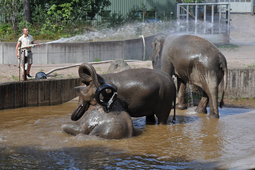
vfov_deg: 10.7
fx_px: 902
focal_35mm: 128
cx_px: 128
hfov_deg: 16.1
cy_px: 85
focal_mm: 85
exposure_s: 1/250
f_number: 8
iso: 200
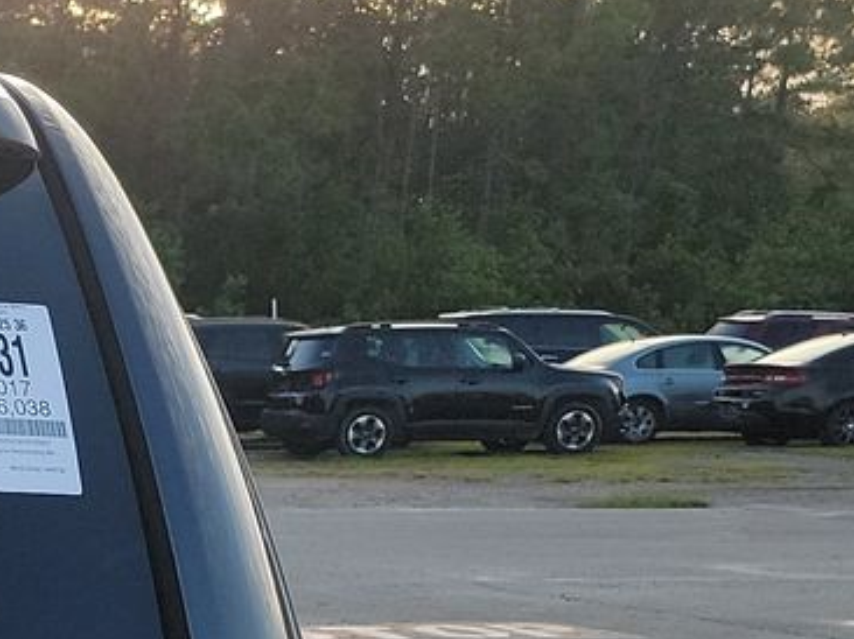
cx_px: -707
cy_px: 828
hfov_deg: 15.8
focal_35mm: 105
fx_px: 2589
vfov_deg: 13.6
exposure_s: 1/268
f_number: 1.8
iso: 50
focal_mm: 6.7
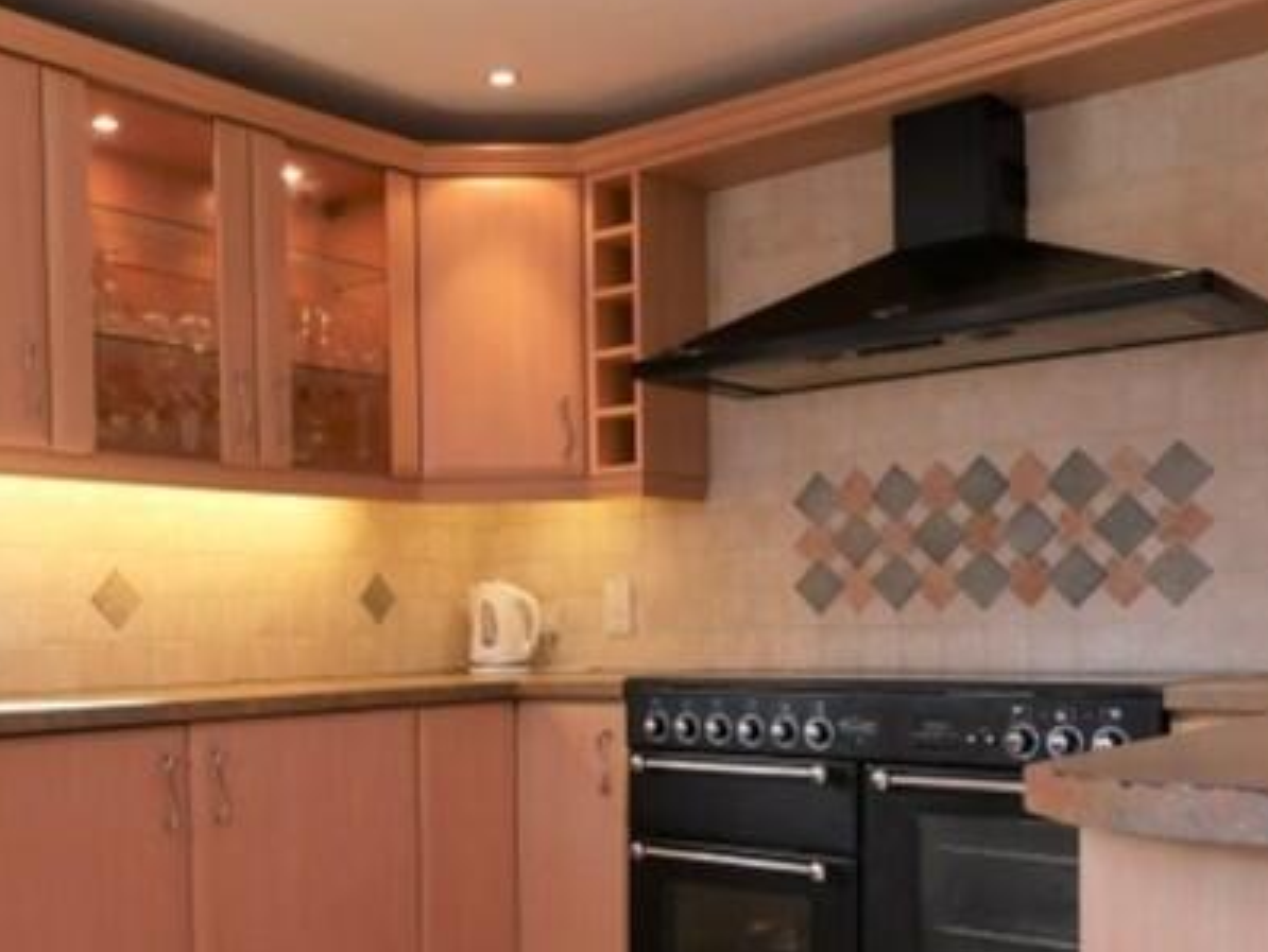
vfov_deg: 39.0
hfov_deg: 51.0
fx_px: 1319
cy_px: 677
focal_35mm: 36
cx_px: 500
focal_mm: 7
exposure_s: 1/60
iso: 200
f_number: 4
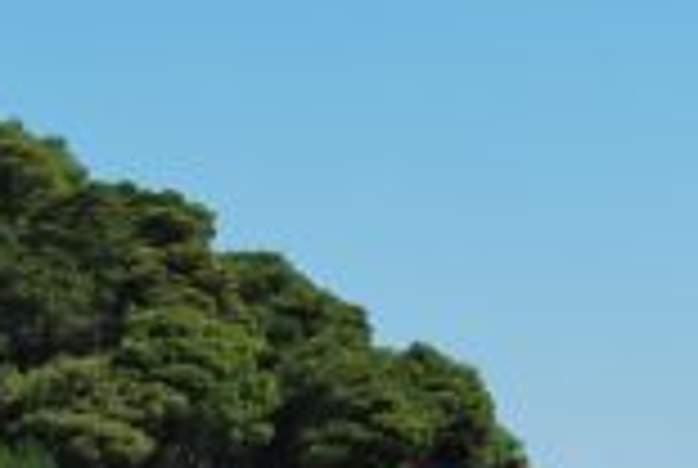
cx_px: 1536
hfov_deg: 6.1
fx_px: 6333
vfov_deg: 4.2
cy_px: 644
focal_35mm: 326
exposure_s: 1/250
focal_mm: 42
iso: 100
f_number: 8
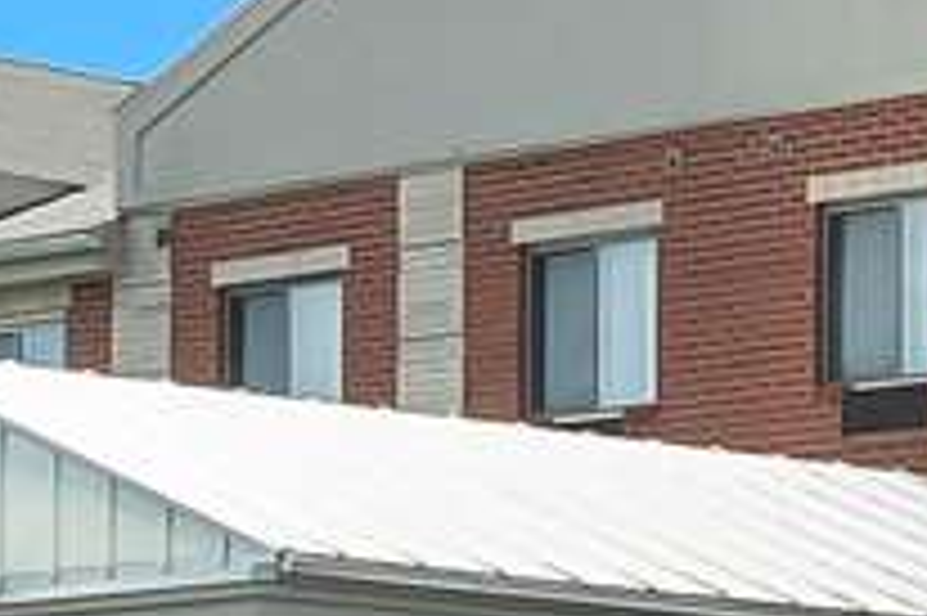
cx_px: 2128
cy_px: 544
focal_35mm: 175
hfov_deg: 10.4
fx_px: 4503
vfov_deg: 7.8
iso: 400
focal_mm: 24
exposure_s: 1/160
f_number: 10
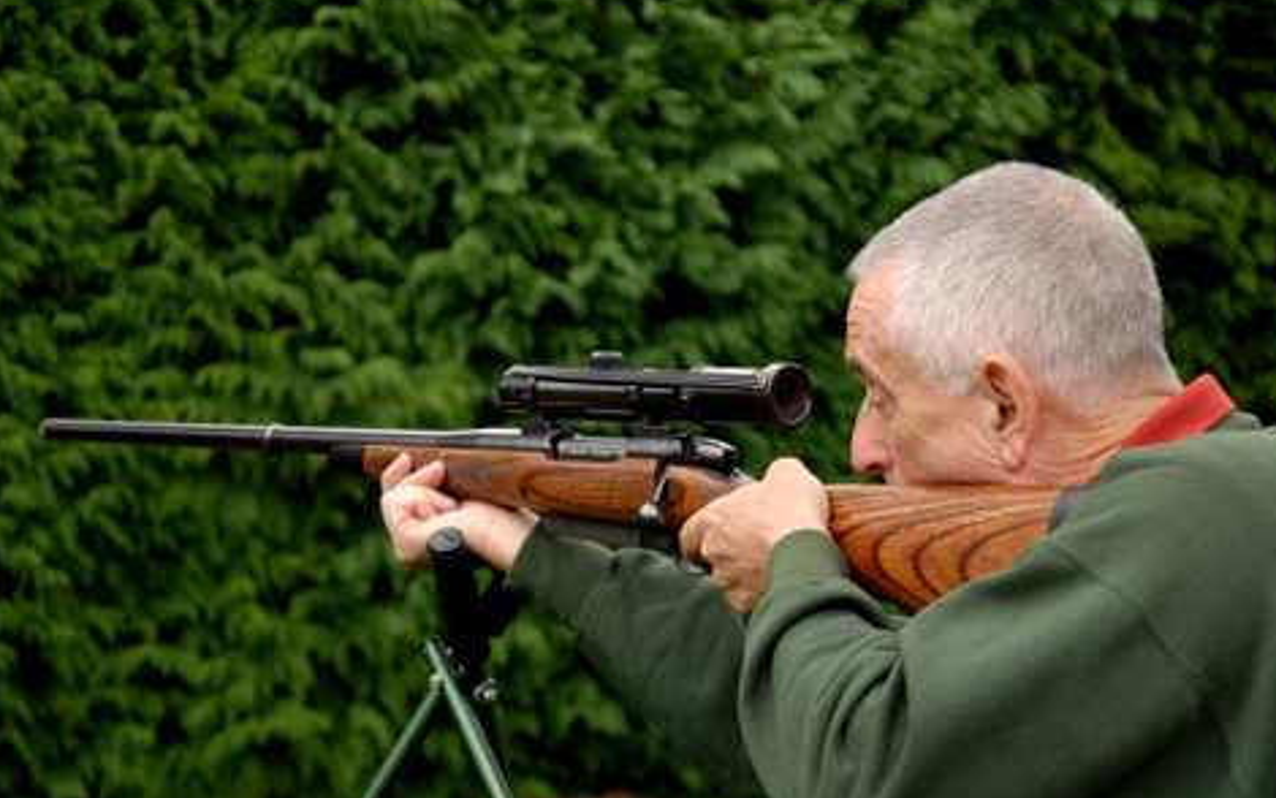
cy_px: 417
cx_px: 649
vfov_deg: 13.0
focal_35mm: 101
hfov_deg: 20.6
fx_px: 3513
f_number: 4.2
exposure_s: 1/60
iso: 200
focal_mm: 62
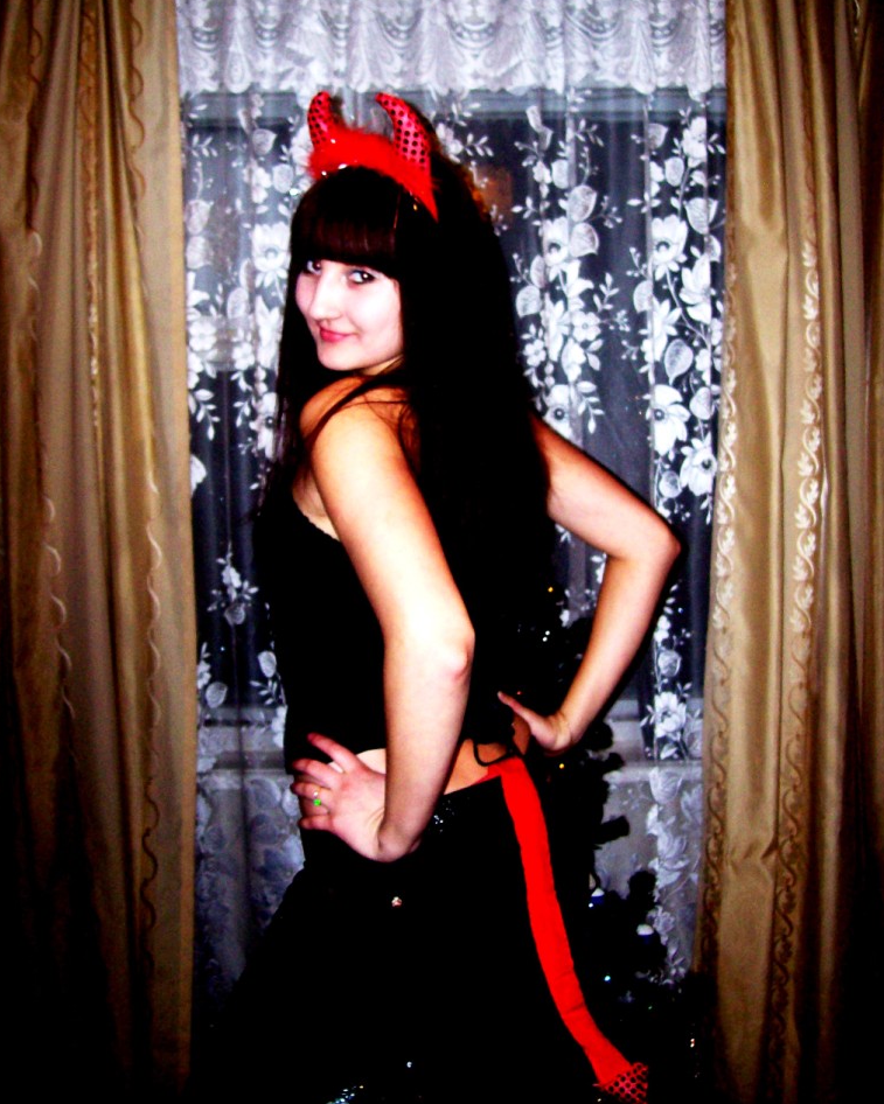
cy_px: 553
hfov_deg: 39.2
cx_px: 443
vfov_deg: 47.9
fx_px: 1243
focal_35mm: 38
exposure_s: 1/64
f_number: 2.7
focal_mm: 6
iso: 80
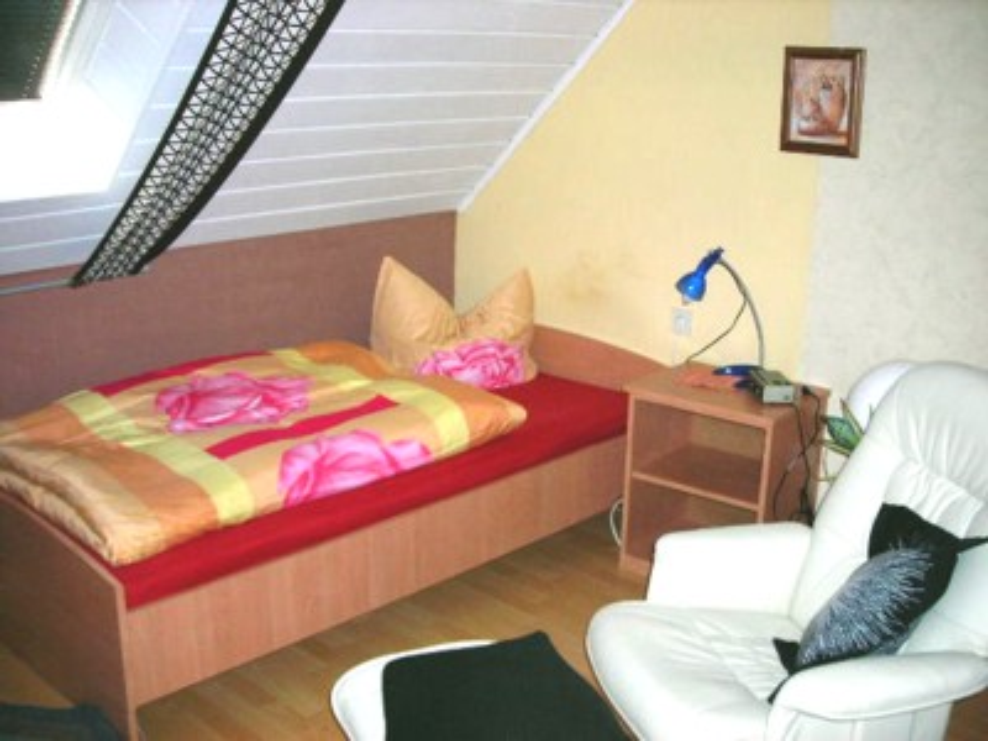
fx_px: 1085
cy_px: 370
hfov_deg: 49.0
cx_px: 494
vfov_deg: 37.7
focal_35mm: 38
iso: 94
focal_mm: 6.3
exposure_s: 1/60.1
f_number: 3.2
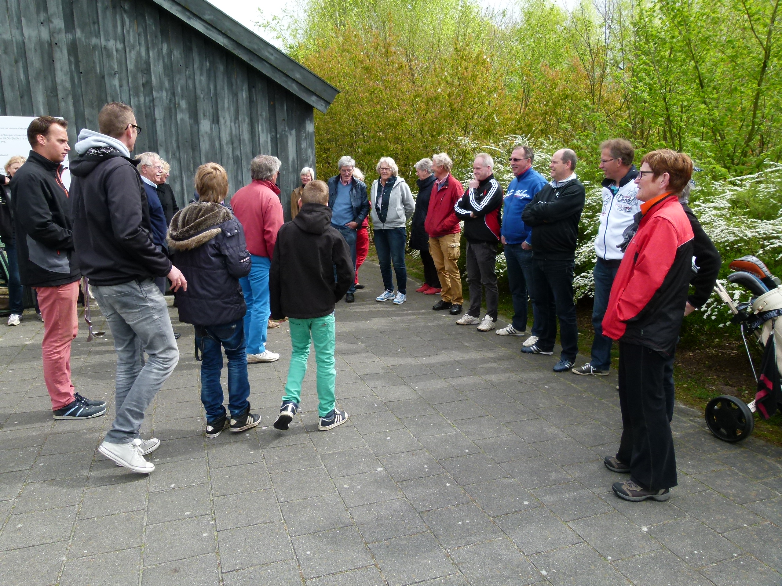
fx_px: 565
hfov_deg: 69.4
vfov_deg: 54.9
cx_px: 391
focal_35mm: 25
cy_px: 293
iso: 100
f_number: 4
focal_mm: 4.5
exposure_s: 1/320
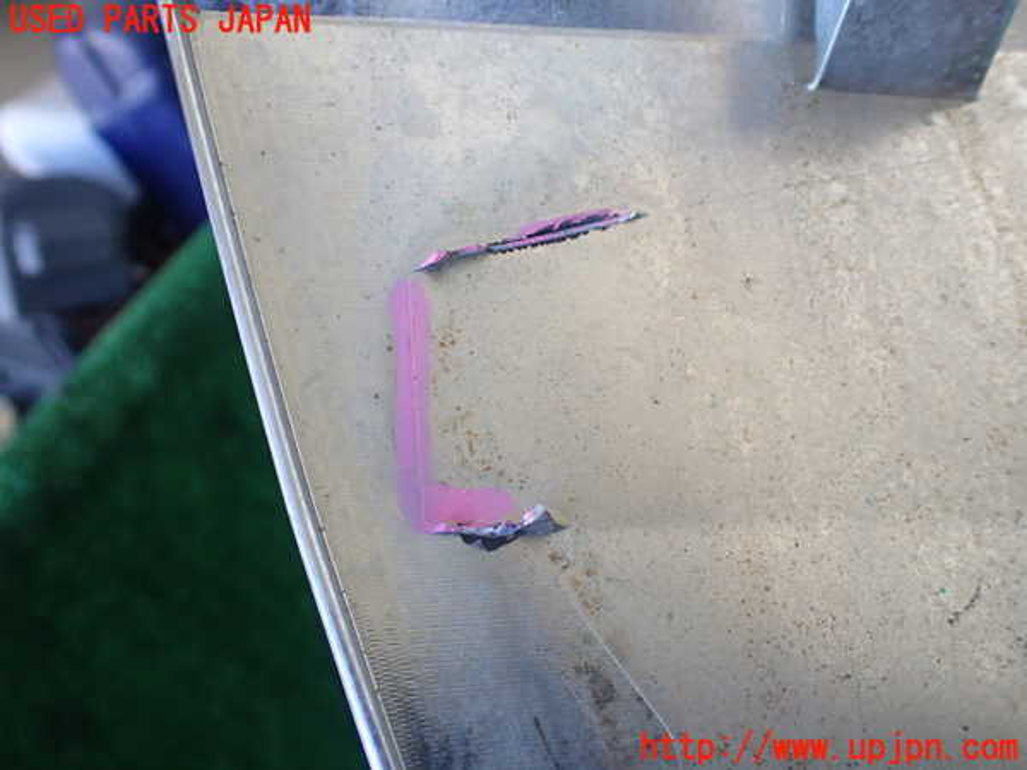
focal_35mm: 30
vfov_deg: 46.8
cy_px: 385
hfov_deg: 60.0
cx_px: 514
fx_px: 890
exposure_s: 1/125
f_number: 2.3
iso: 320
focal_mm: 5.4
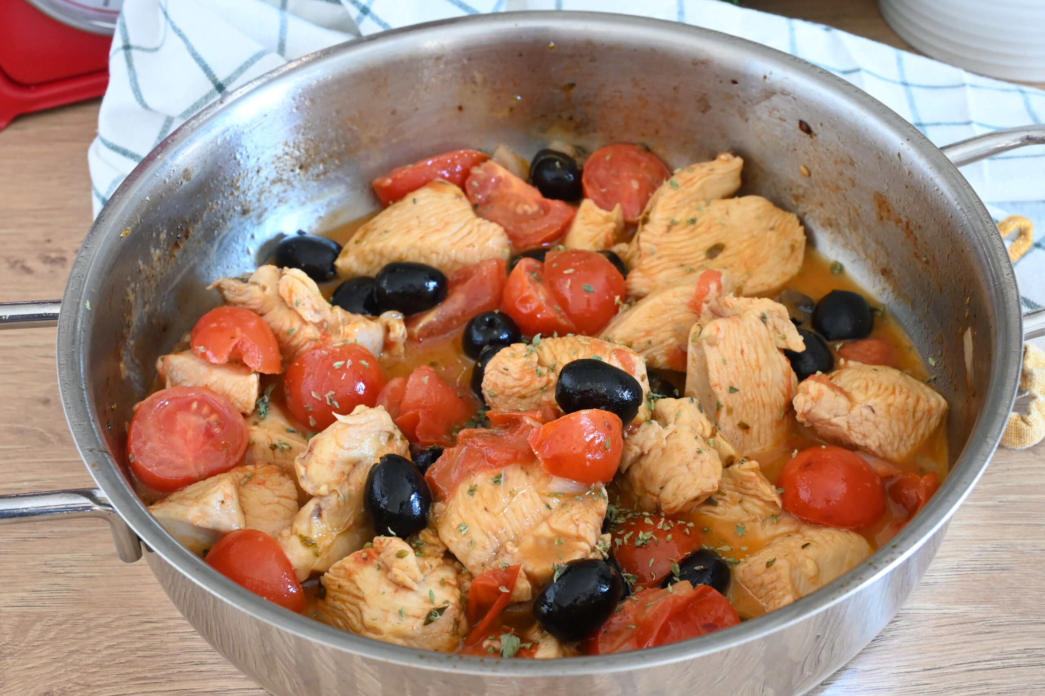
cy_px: 348
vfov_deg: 21.5
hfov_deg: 31.9
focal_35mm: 63
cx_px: 522
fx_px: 1828
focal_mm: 42
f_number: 9
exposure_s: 1/5
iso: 800
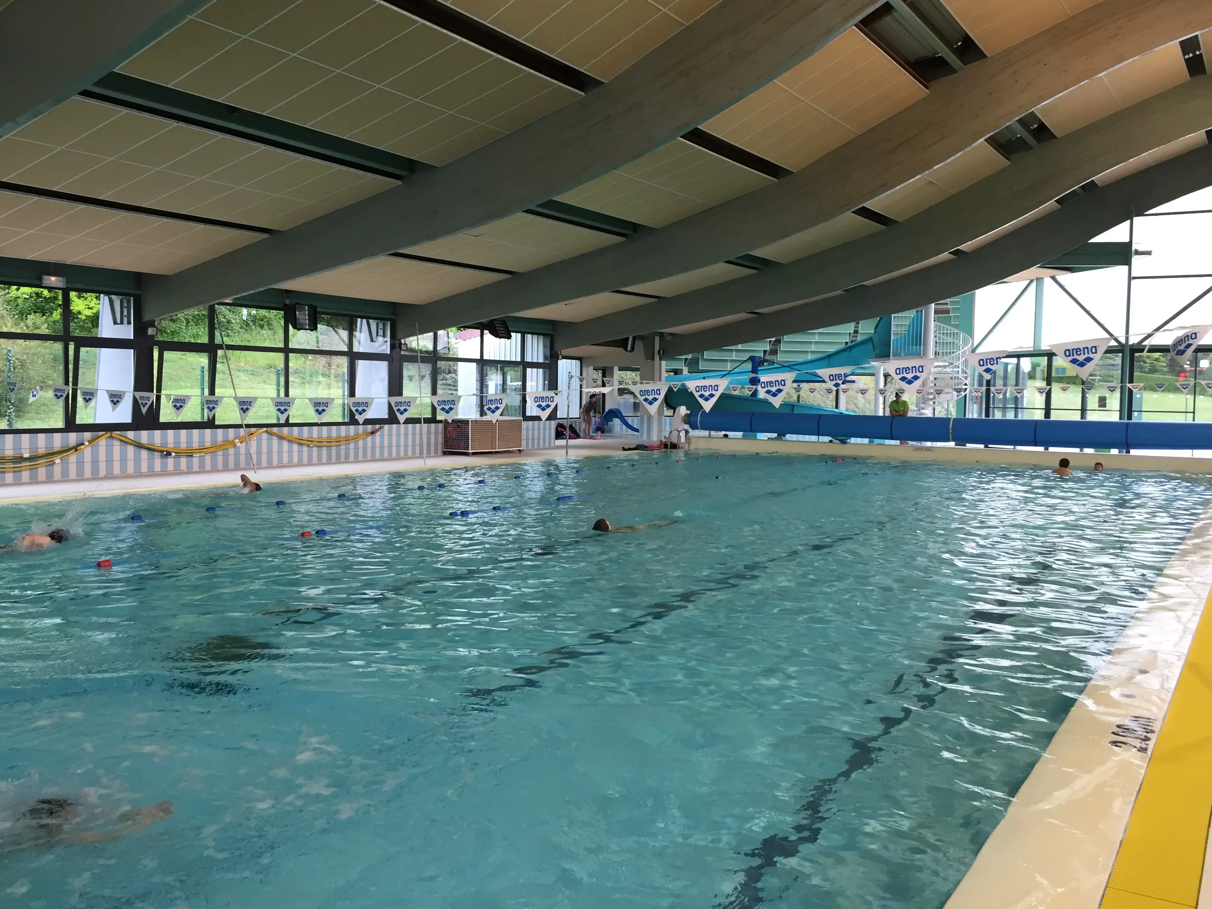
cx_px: 600
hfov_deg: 60.0
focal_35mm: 30
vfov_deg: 46.8
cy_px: 443
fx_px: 1050
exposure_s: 1/33
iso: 40
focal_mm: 4.15
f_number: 2.2
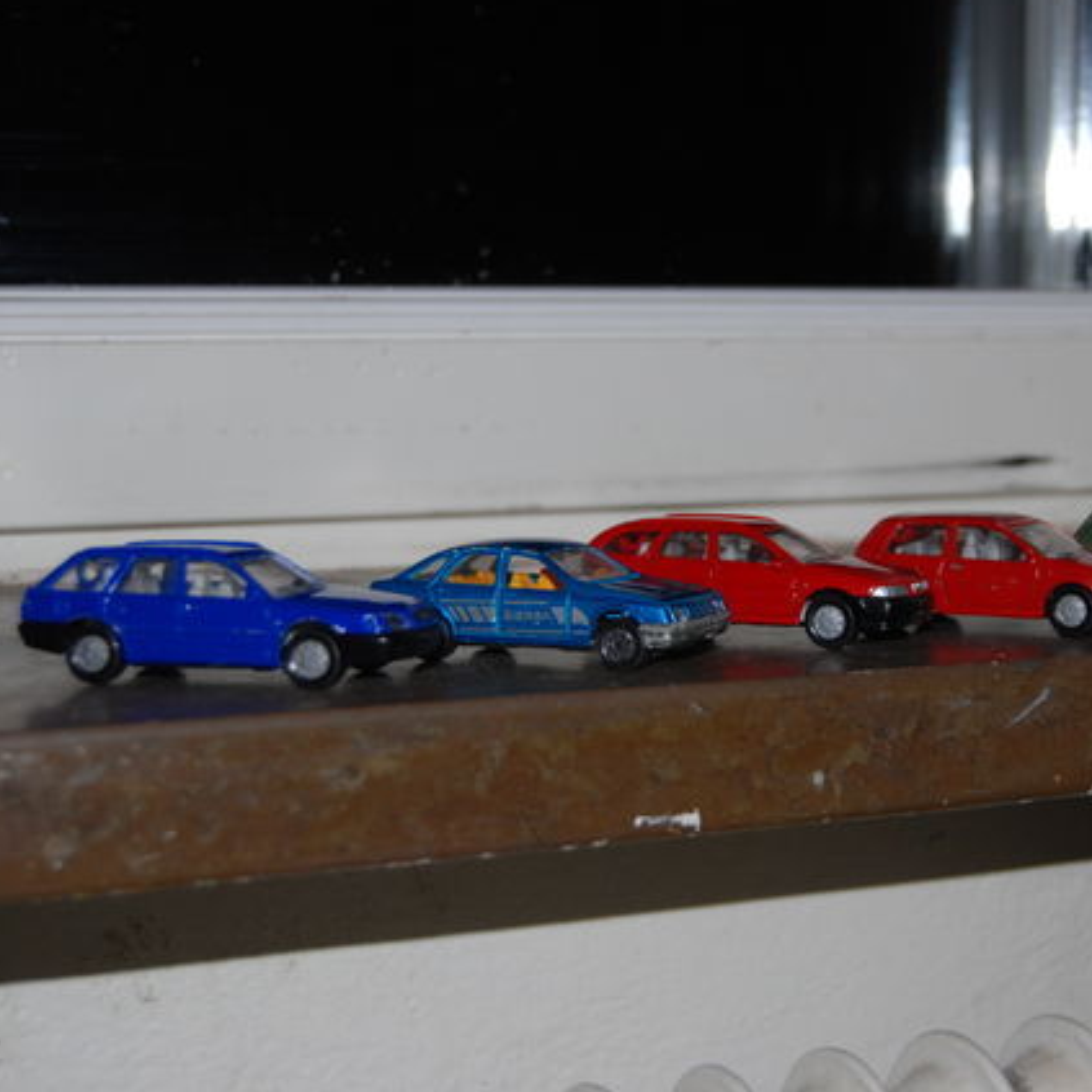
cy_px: 540
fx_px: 2414
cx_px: 723
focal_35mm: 68
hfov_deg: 25.4
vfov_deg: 25.5
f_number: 4.8
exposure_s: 1/60
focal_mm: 35
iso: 200
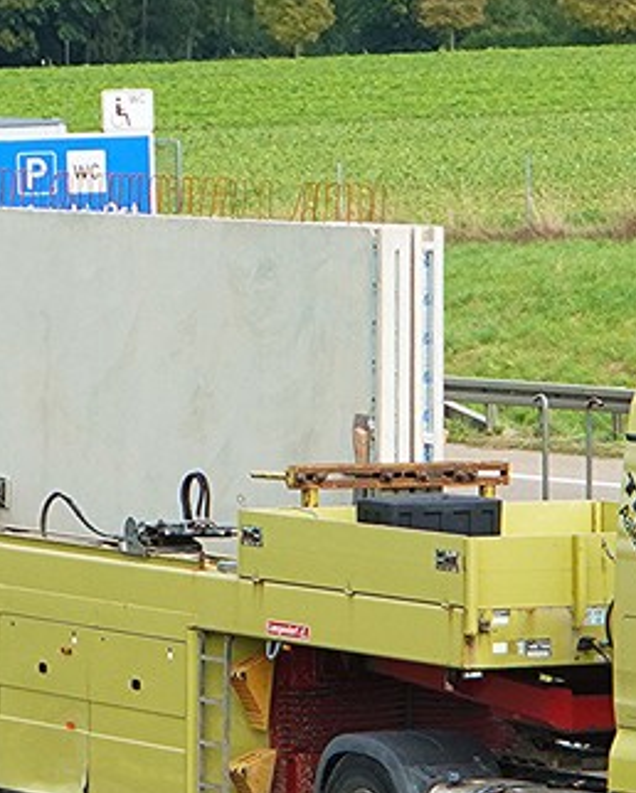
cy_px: 474
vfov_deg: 8.2
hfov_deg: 6.6
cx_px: 414
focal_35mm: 235
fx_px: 5513
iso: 1250
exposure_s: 1/4000
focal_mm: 67.1
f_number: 5.6
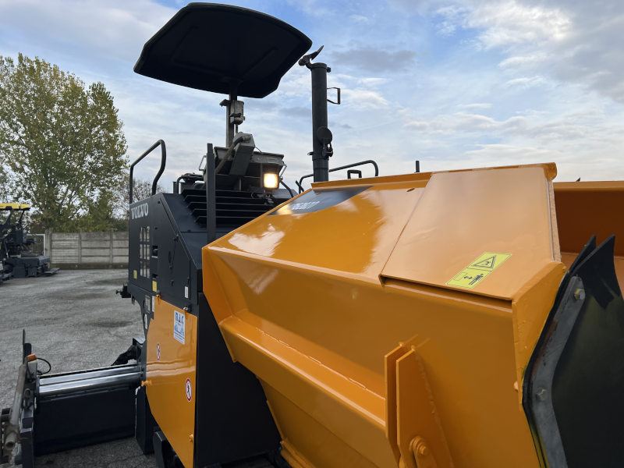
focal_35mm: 26
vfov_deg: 53.1
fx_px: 469
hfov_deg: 67.3
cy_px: 234
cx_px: 312
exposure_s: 1/1869
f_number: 1.5
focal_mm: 5.7
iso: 50
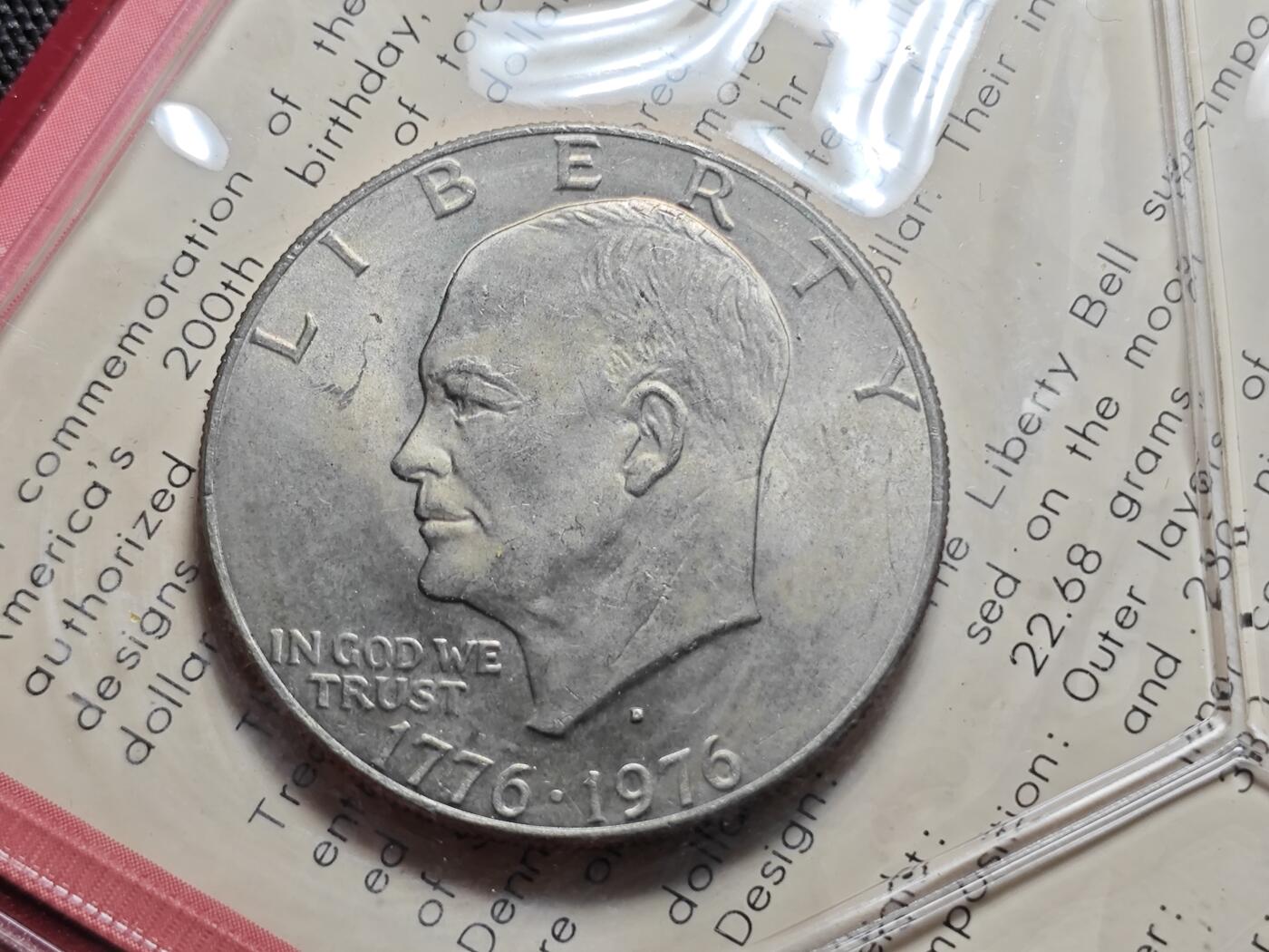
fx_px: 2676
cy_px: 476
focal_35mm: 73
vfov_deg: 20.2
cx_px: 634
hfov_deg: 26.7
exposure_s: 1/100
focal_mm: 5.84
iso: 100
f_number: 1.6
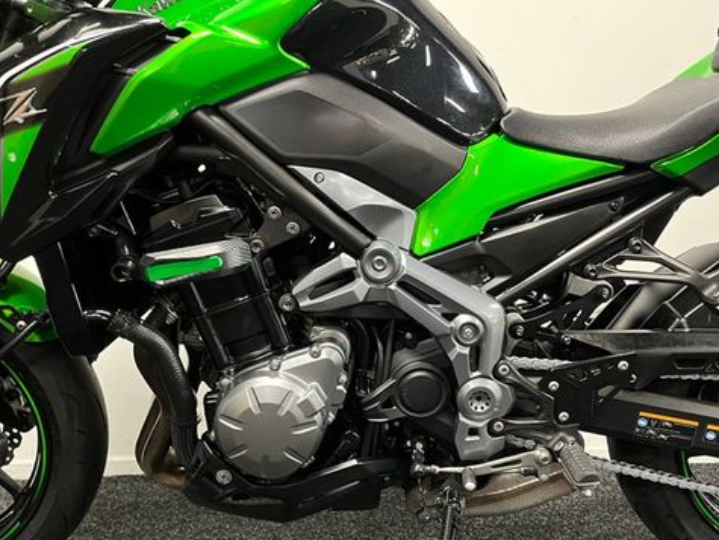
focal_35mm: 35
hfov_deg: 52.5
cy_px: 325
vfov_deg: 40.6
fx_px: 728
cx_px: 398
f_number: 1.6
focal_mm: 5.1
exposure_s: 1/33
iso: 500
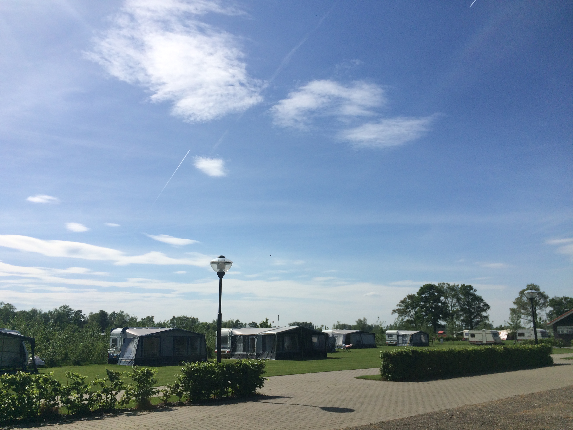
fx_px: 480
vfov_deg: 48.2
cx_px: 286
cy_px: 215
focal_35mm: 29
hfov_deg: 61.7
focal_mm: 4.15
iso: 32
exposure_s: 1/5882
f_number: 2.2
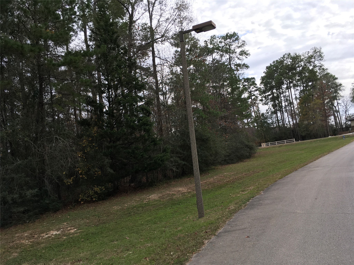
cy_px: 132
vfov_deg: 48.2
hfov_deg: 61.7
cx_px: 177
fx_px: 297
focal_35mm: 29
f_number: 2.2
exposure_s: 1/481
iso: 25
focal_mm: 4.15
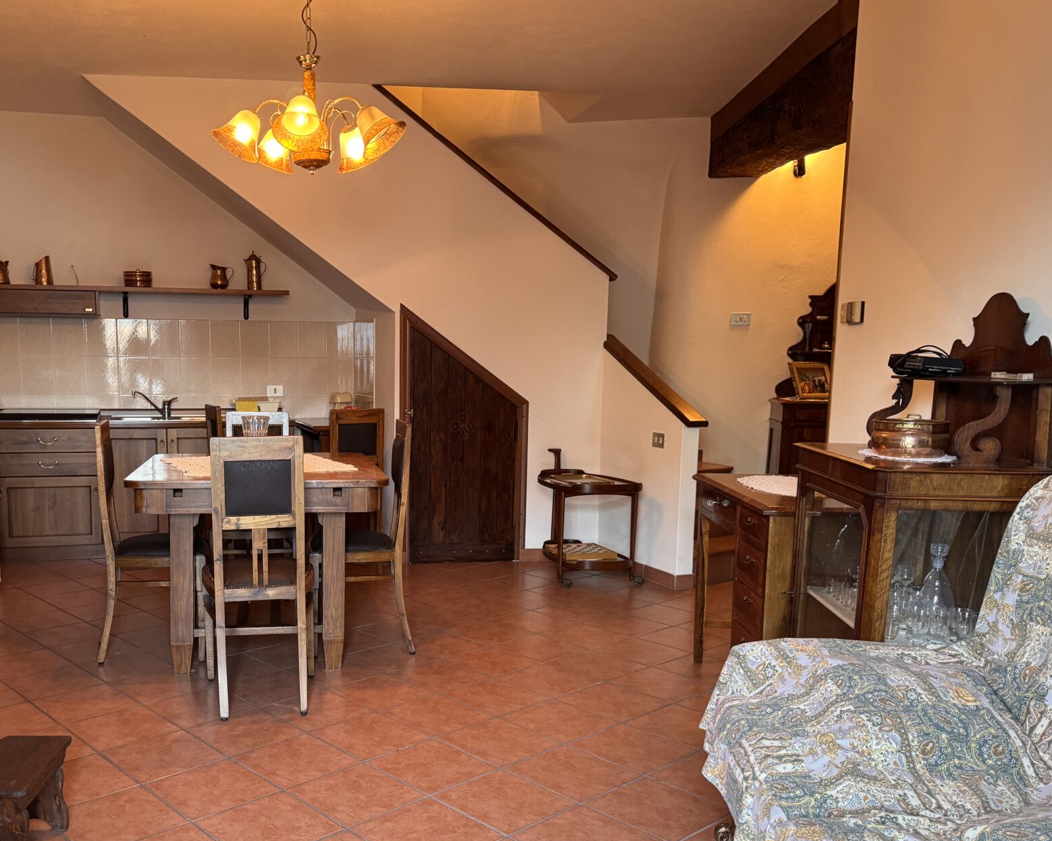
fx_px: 965
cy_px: 495
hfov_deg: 56.1
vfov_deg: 46.9
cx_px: 363
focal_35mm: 31
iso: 400
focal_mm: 6.76
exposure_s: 1/50
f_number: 1.78
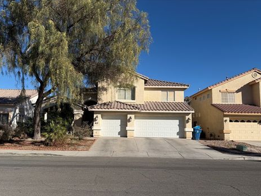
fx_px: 196
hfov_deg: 67.3
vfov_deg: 53.0
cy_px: 105
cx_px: 127
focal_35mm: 26
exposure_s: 1/7353
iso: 80
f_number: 1.78
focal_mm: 6.76
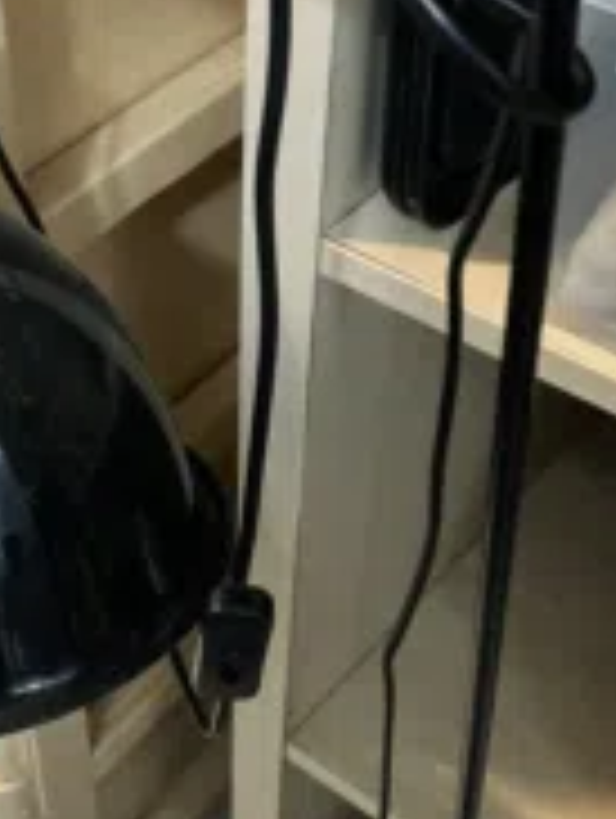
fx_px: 1349
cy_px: 522
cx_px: 139
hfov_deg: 25.4
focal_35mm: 57
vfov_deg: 33.5
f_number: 1.5
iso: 500
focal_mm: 5.7
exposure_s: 1/33
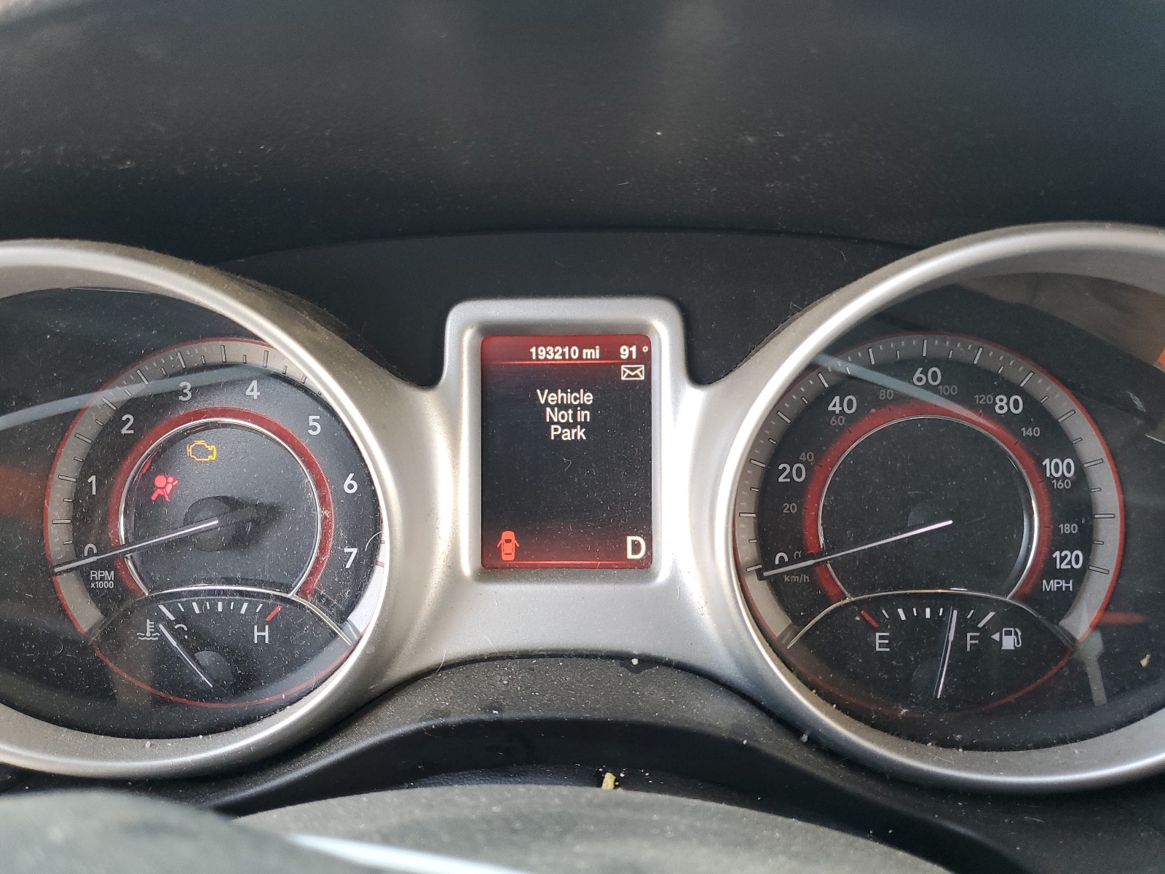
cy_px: 437
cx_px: 582
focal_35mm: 26
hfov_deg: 67.3
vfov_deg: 53.1
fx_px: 875
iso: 96
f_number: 1.5
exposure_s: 1/120
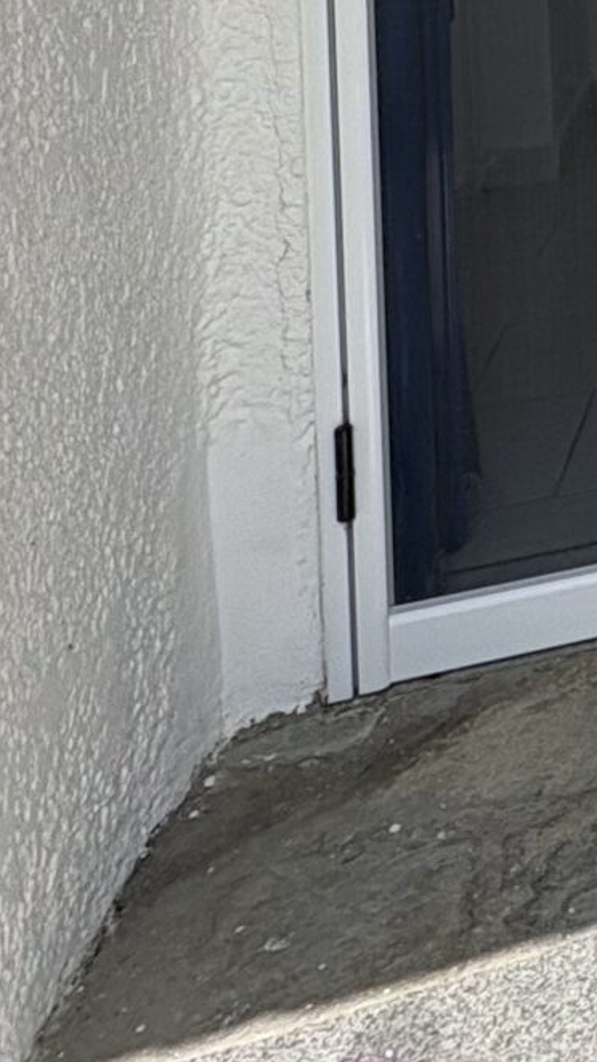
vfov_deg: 29.2
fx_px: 1662
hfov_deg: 12.7
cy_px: -295
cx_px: 1614
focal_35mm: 59
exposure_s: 1/508
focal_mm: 2.22
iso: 40
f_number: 2.2
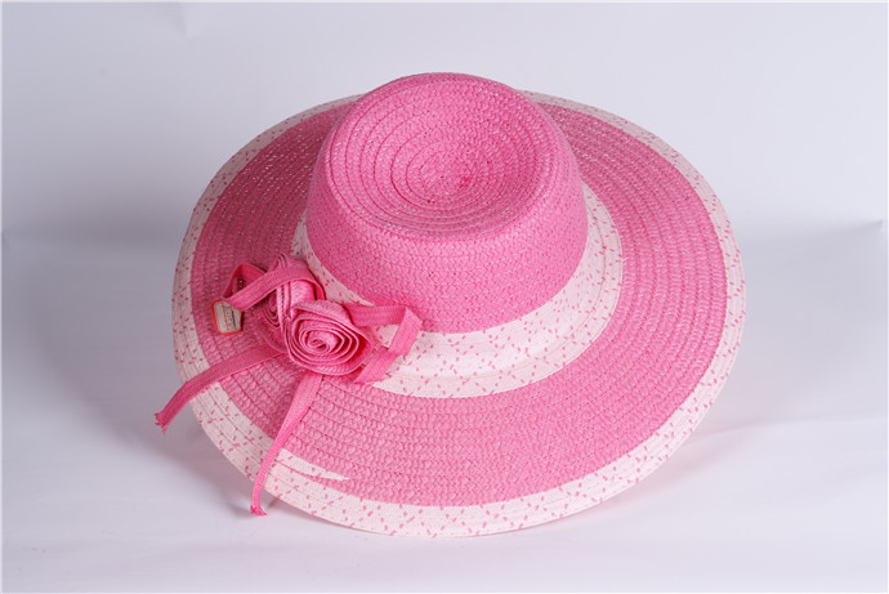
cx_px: 444
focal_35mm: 90
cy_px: 297
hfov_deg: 22.6
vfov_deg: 15.2
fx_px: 2224
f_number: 11
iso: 100
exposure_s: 1/160
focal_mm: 60
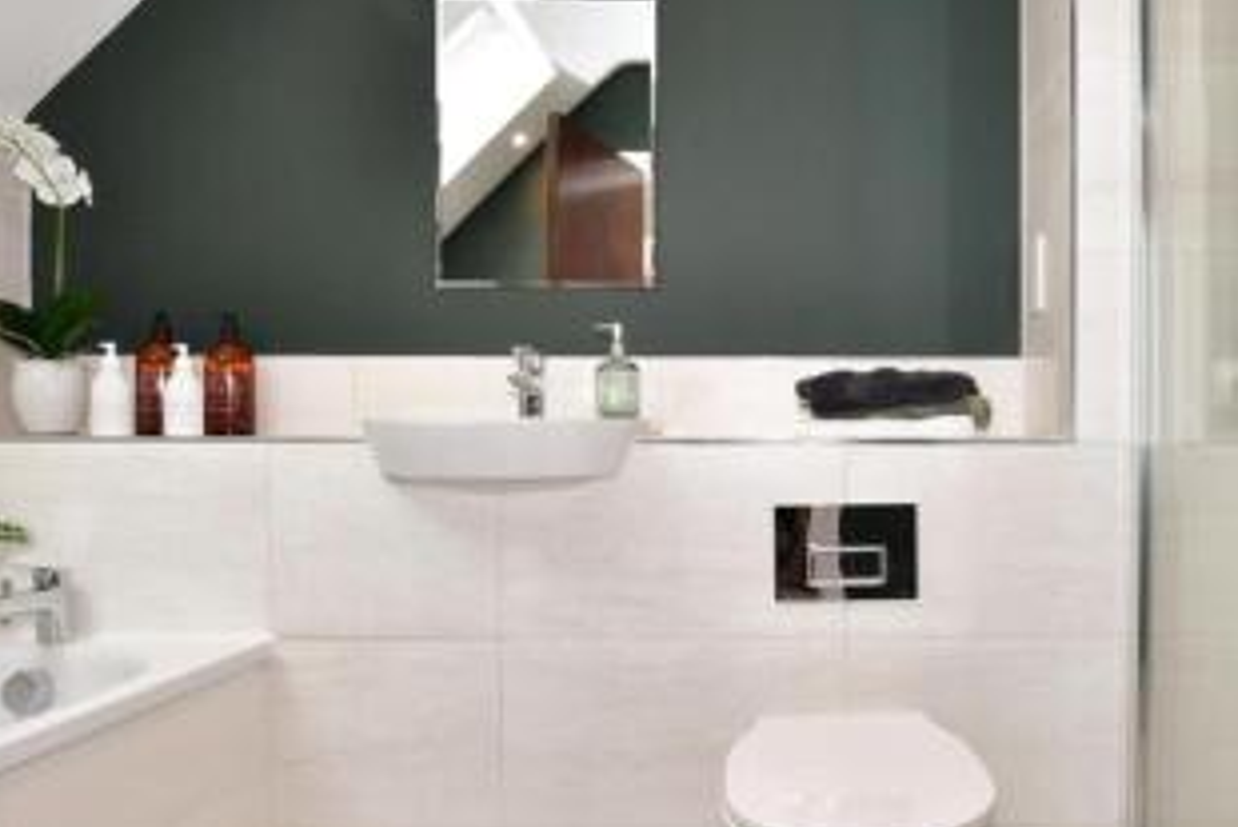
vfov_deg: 54.0
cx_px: 787
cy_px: 557
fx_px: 791
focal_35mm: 23
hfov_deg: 74.5
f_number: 8
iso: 400
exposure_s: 1/40
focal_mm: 10
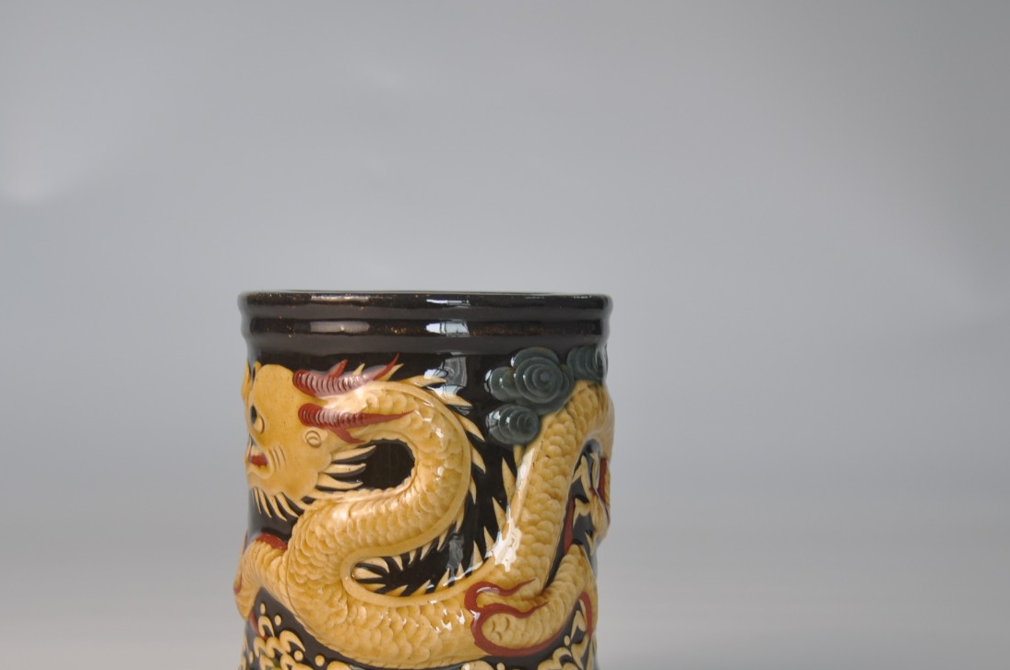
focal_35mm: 77
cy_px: 455
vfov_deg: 17.7
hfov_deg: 26.4
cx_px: 420
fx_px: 2150
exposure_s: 1/40
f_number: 6.3
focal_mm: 35
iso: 200
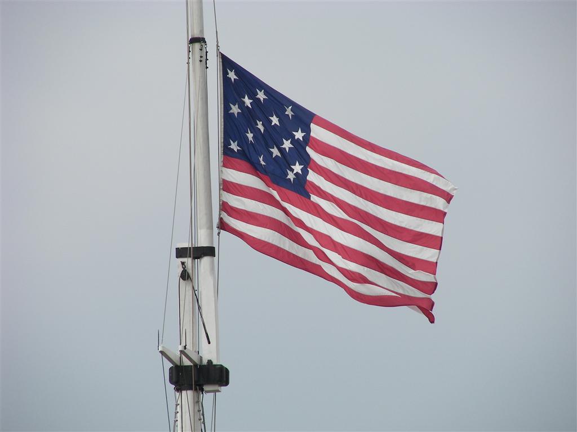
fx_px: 7201
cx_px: 288
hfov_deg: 4.6
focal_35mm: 432
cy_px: 216
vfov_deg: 3.4
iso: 64
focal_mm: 72
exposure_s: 1/500
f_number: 5
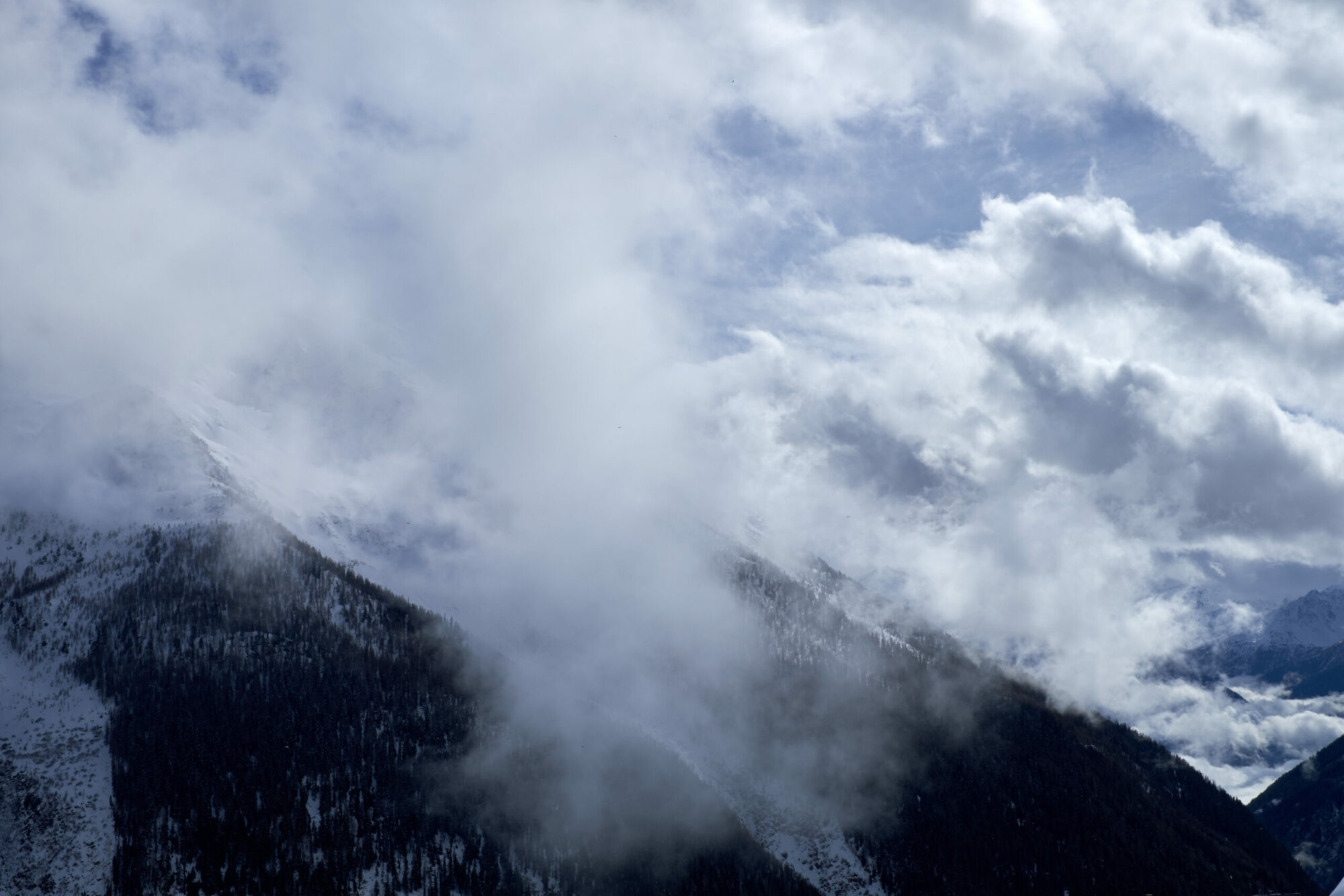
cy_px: 448
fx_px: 1979
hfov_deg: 37.5
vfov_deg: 25.5
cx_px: 672
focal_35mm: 53
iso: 200
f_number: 16
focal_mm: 35
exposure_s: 1/450
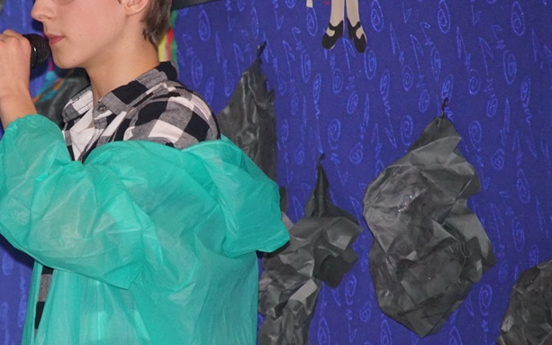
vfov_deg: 2.6
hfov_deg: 4.2
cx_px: 117
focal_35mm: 499
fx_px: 7506
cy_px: 161
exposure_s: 1/60
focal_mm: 200
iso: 3200
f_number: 6.3
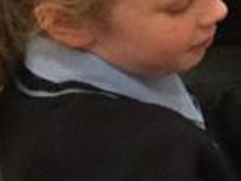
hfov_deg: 9.9
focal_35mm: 174
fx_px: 1210
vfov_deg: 8.3
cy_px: -101
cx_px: 586
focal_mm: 3.3
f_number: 2.4
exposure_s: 1/17
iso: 200
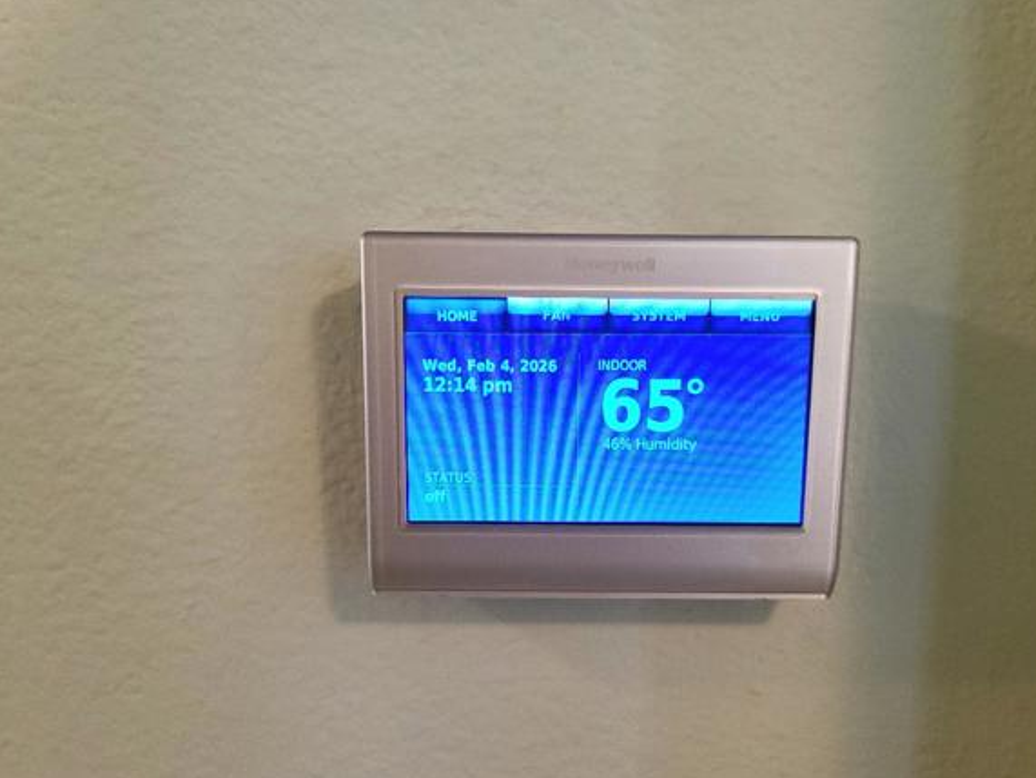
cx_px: 537
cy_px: 423
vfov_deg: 49.7
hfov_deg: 63.4
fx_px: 839
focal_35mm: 28
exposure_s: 1/40
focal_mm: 7
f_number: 1.8
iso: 320
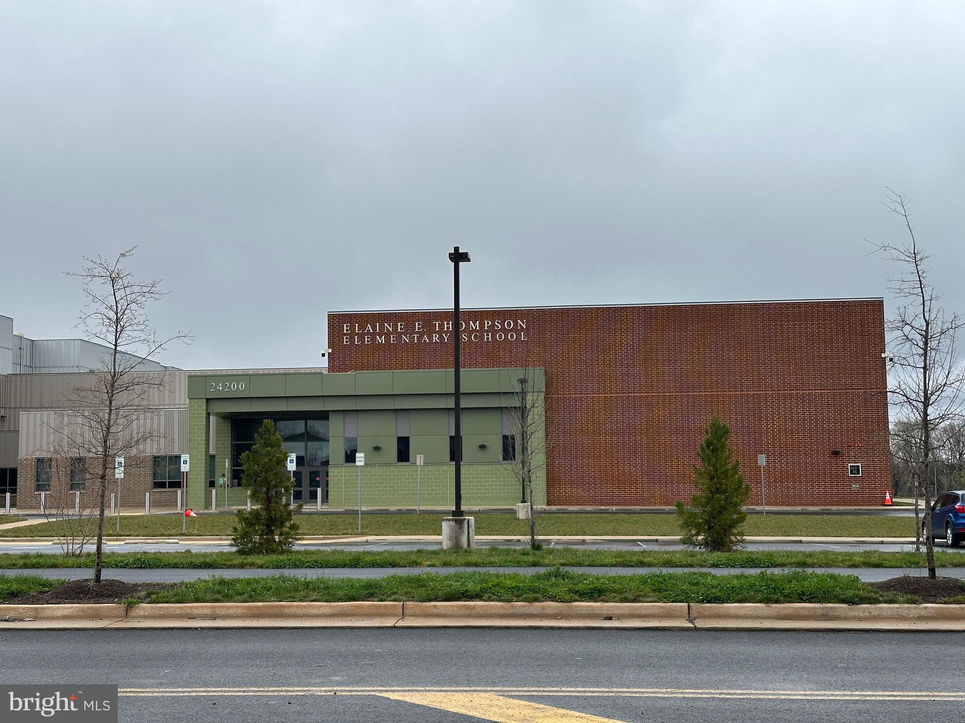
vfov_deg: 30.3
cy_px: 362
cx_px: 482
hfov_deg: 39.7
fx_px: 1338
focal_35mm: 48
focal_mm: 6.86
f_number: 1.78
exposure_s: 1/751
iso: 64
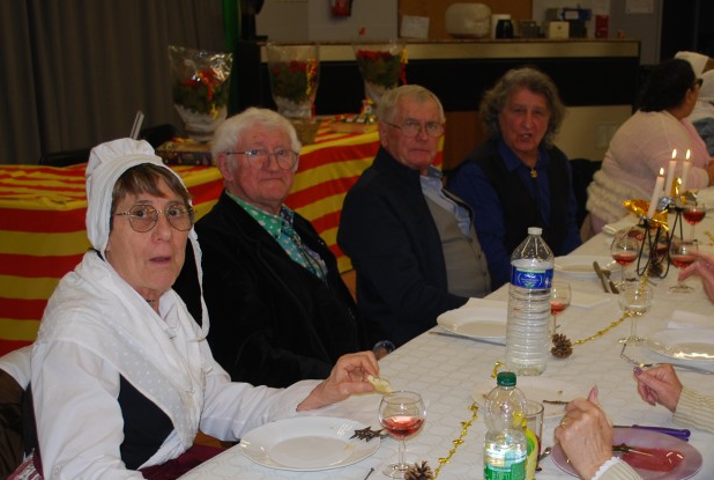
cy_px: 340
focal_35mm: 52
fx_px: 1034
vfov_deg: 25.9
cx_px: 426
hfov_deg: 38.0
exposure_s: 1/60
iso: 200
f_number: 4.2
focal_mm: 24
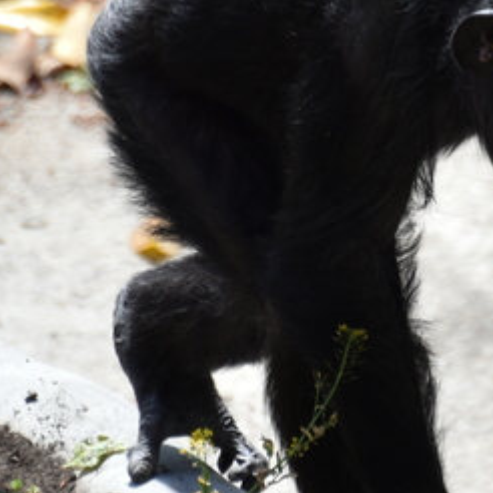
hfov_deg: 1.3
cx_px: 347
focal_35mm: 1326
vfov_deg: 1.3
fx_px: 21366
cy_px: 132
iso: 220
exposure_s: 1/640
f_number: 5.6
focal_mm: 300
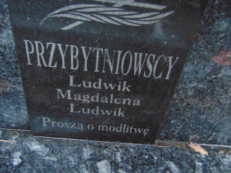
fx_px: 167
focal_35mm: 25
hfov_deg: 69.4
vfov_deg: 54.9
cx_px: 116
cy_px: 86
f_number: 3
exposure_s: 1/60
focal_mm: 4.5
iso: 640
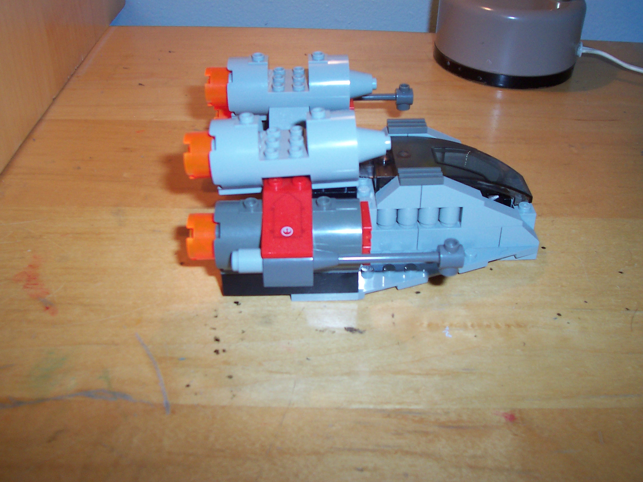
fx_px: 687
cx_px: 322
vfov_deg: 38.7
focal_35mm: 37
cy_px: 241
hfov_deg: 50.1
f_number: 2.8
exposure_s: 1/60
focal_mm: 5.6
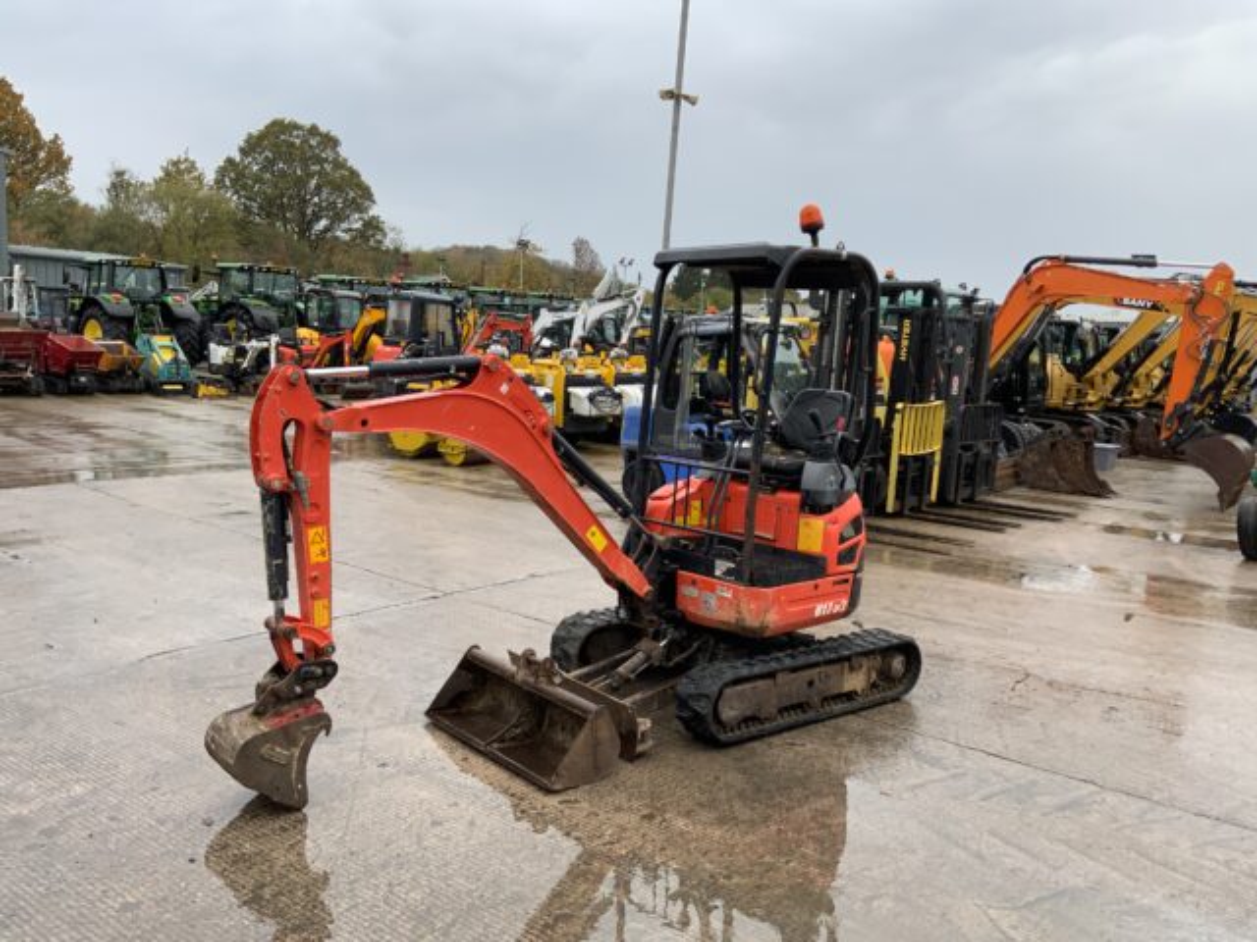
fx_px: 1053
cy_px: 471
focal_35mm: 29
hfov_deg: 61.7
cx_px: 628
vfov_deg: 48.2
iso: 16
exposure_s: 1/391
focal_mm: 3
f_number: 1.8
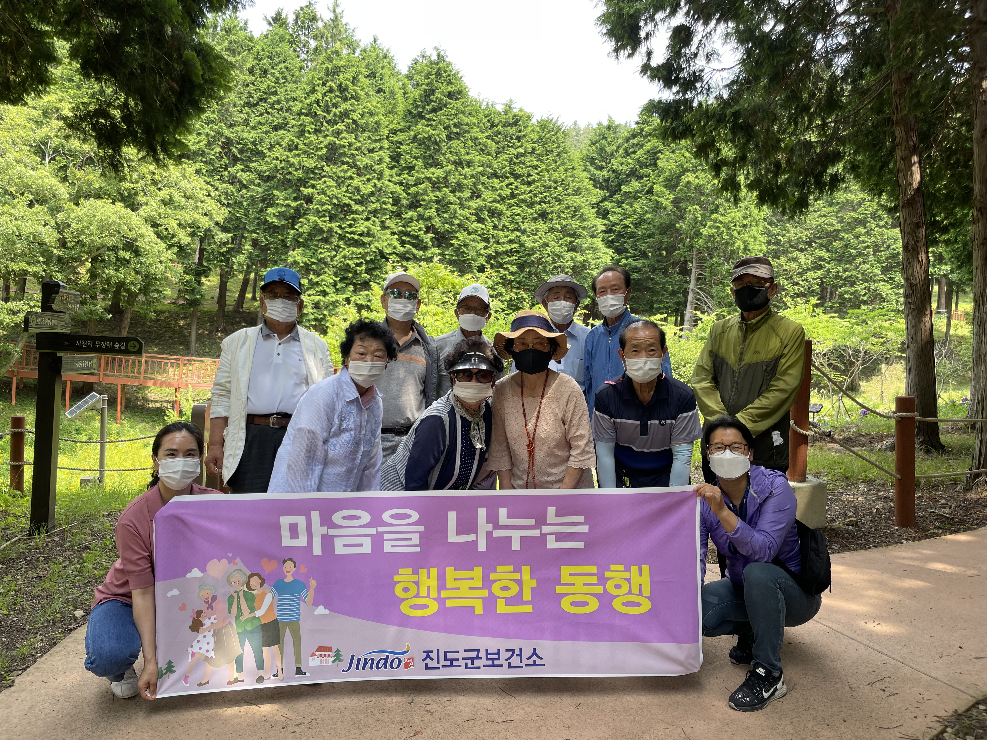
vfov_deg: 53.1
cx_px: 494
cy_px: 370
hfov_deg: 67.3
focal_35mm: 26
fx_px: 741
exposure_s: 1/299
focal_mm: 4.2
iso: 32
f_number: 1.6
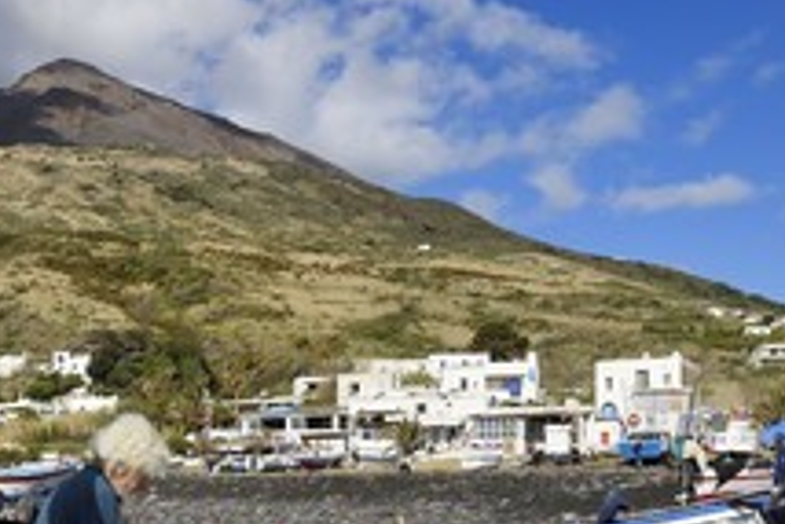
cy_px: 447
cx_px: 191
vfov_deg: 27.9
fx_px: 1026
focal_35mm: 47
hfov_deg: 40.6
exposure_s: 1/800
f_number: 8
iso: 200
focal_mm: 24
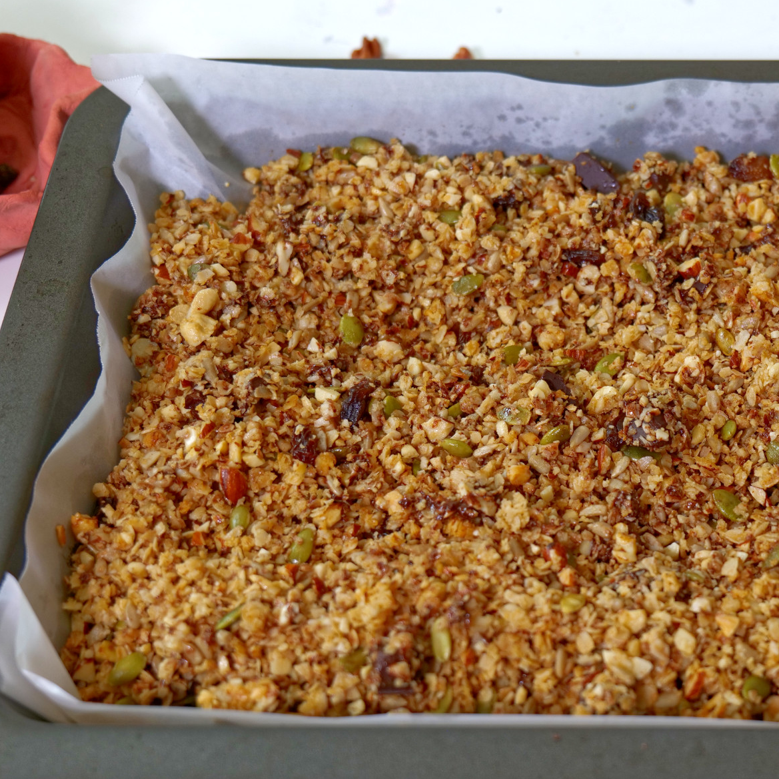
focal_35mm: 67
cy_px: 401
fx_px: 1706
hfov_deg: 25.2
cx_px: 636
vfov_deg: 25.7
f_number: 5.6
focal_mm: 48
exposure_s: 1/80
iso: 800
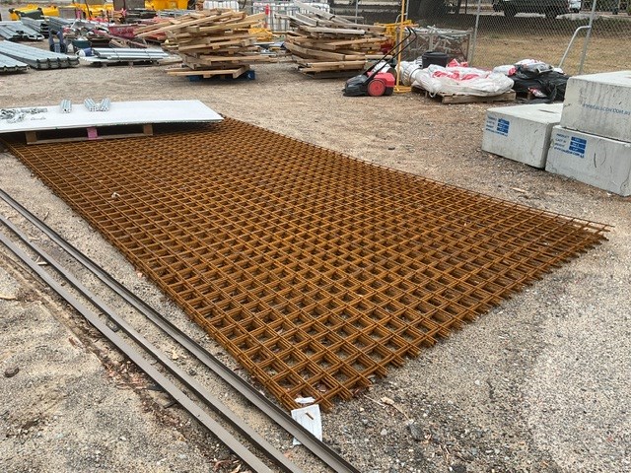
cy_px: 236
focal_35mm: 29
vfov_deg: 48.2
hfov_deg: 61.7
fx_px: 529
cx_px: 316
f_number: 1.8
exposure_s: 1/264
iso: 16
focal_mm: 3
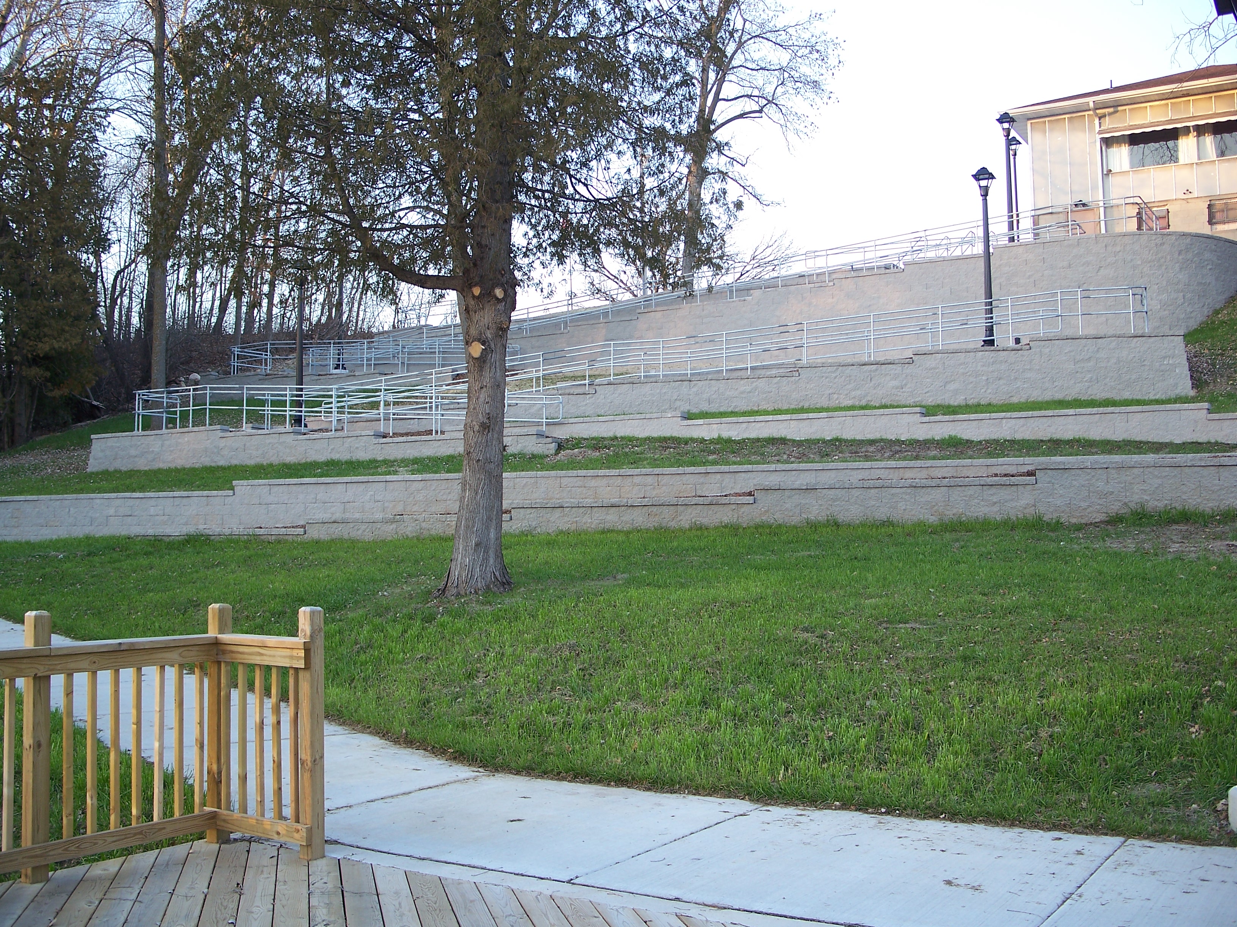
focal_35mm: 37
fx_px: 1322
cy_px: 464
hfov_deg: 50.1
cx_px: 618
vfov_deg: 38.7
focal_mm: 7.8
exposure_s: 1/40
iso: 64
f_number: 2.8
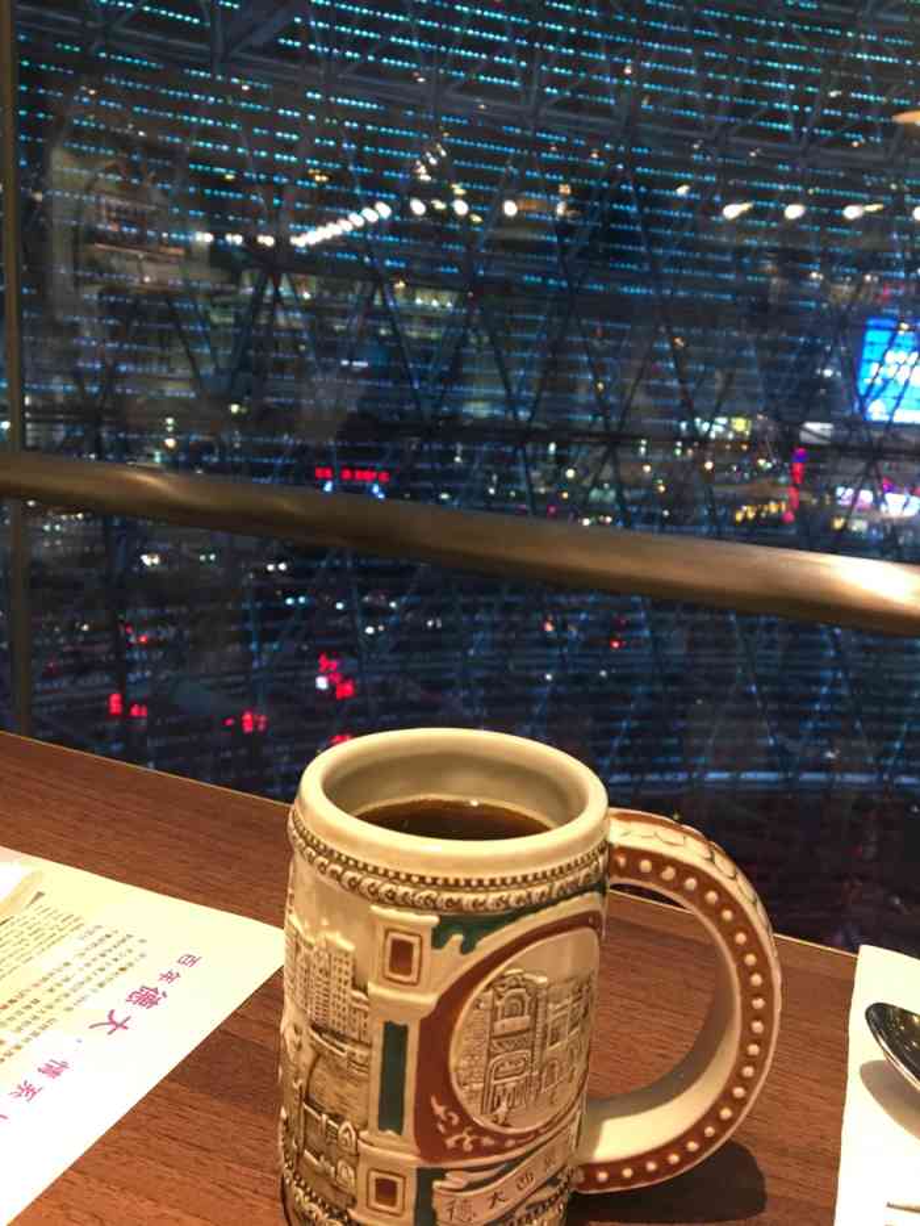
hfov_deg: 48.2
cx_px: 460
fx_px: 1027
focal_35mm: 29
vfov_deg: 61.7
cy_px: 613
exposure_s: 1/33
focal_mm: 4.15
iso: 160
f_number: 2.2
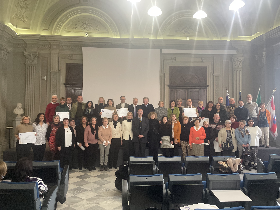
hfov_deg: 67.3
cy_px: 105
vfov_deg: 53.1
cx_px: 140
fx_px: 210
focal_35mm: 26
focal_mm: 4.2
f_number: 1.6
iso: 250
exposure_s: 1/50
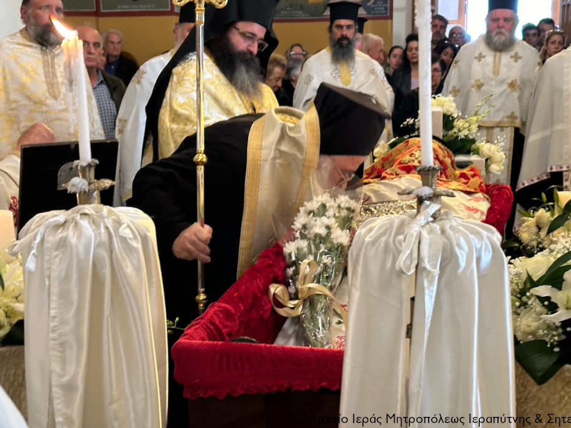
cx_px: 282
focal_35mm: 52
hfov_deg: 36.8
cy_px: 199
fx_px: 858
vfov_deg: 28.0
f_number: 1.78
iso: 200
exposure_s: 1/50
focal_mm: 6.86
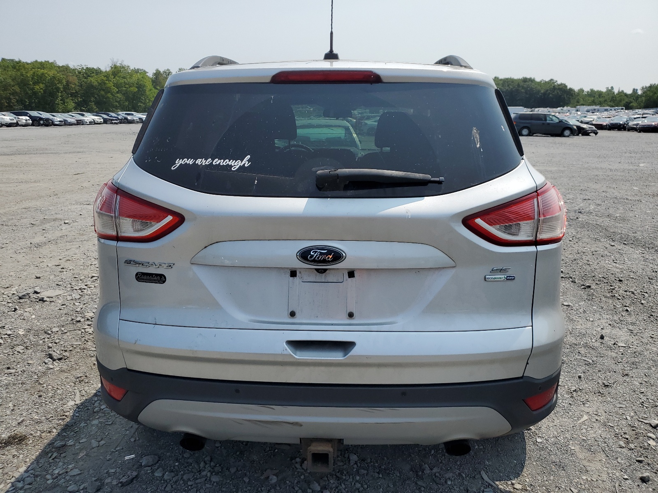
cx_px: 329
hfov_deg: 67.3
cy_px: 246
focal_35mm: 26
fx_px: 494
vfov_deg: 53.1
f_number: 1.5
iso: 50
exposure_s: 1/5000
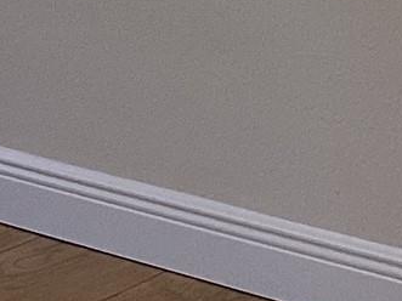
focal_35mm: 192
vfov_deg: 7.6
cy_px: -154
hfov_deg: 8.9
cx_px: -700
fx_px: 2229
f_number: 2.4
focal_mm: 3.3
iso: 50
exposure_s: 1/100
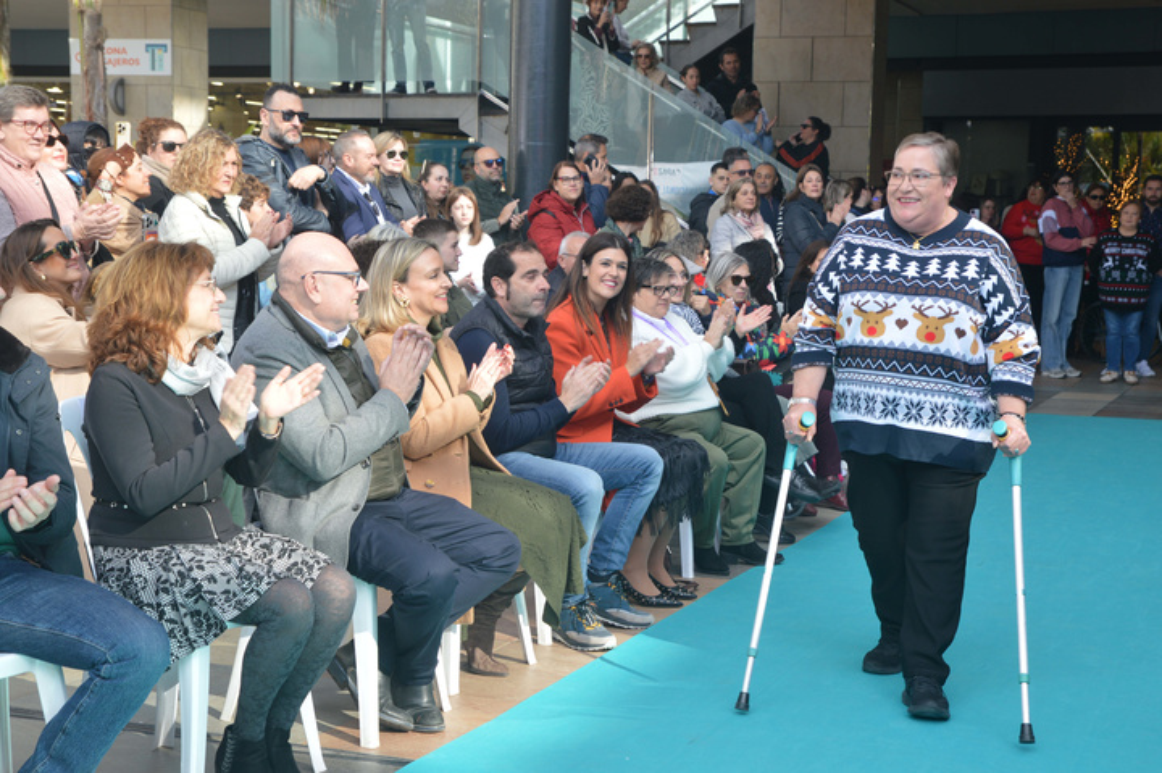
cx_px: 581
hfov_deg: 35.1
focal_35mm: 57
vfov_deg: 23.7
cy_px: 386
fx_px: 1839
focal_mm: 38
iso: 220
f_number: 5.6
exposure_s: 1/125
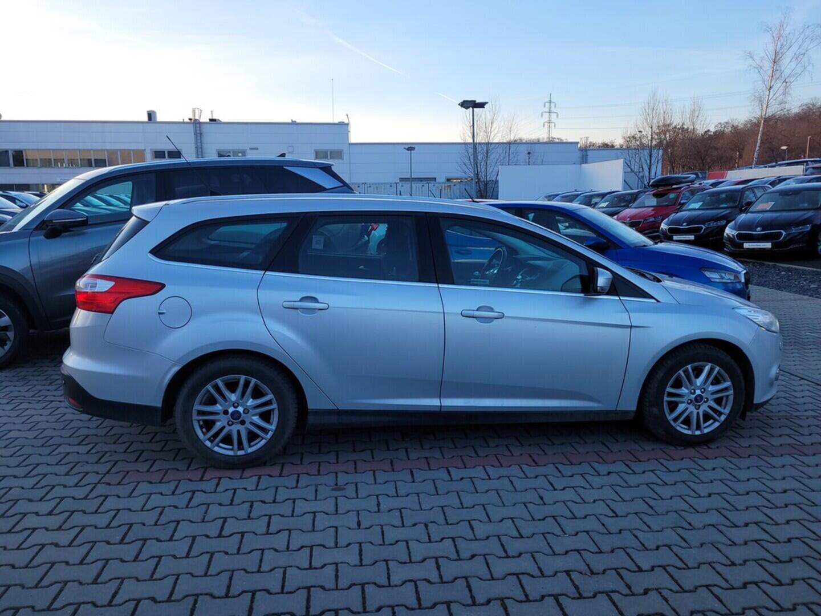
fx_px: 617
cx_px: 410
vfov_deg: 53.1
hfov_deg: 67.3
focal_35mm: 26
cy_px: 308
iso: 40
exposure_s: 1/375
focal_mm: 5.4
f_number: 1.8
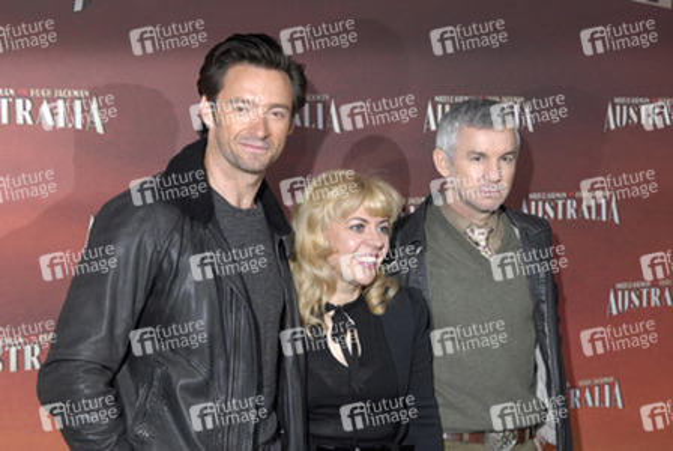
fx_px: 1264
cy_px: 226
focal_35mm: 68
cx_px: 336
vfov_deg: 20.2
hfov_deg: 29.8
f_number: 5.6
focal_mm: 45
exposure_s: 1/125
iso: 800
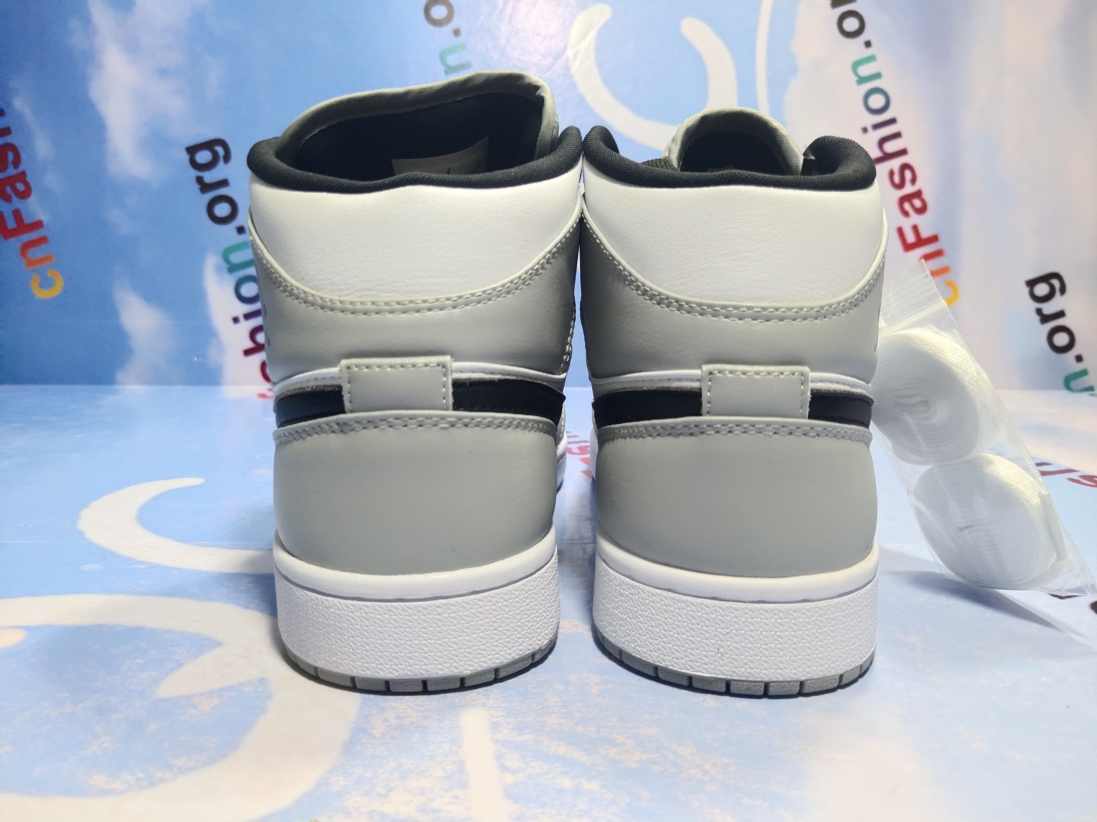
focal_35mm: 30
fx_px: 951
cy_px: 411
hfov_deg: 60.0
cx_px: 548
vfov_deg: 46.8
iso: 50
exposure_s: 1/1041
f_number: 1.79
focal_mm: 4.35
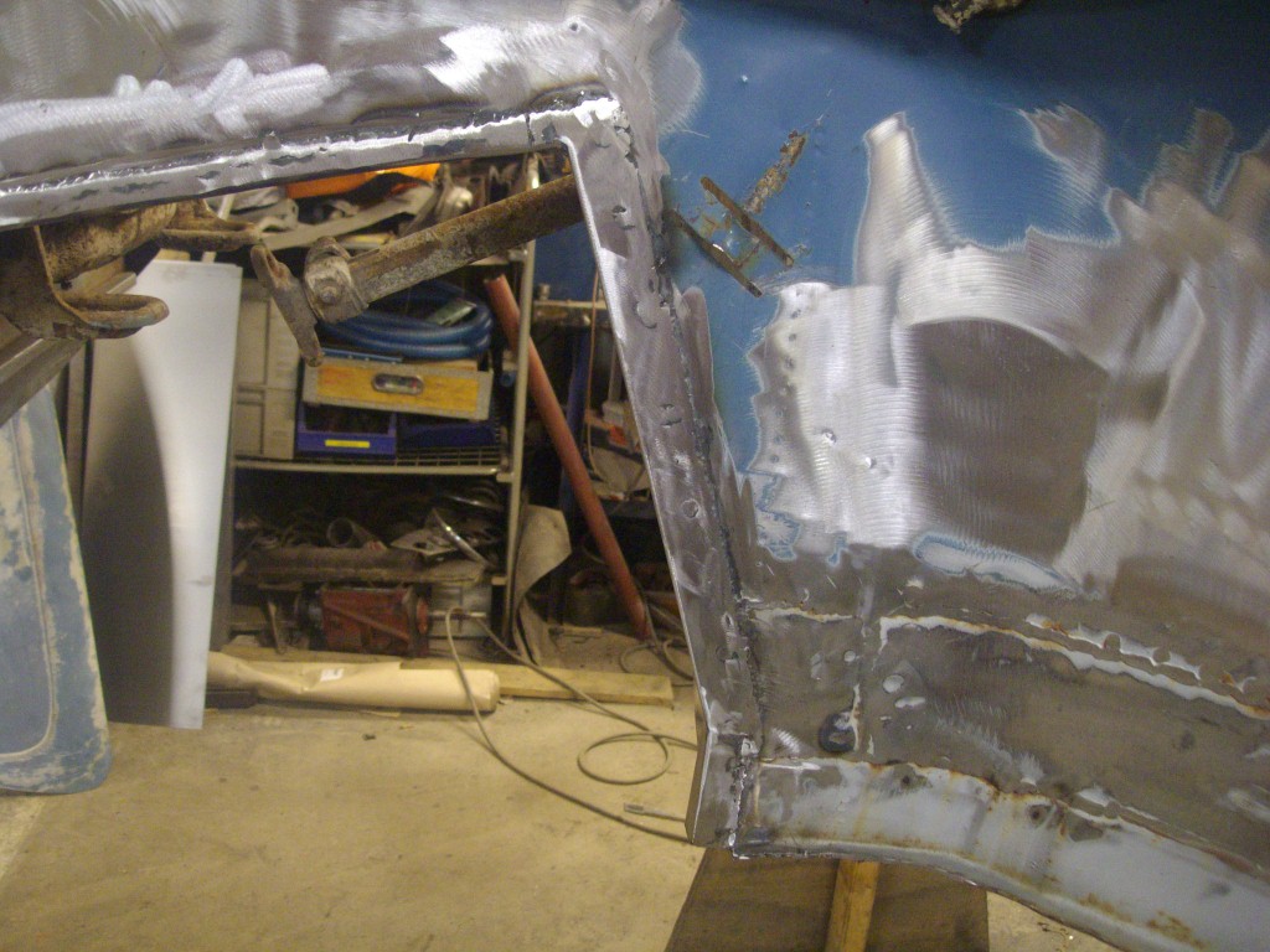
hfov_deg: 51.4
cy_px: 476
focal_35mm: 36
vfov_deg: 39.7
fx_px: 1321
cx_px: 635
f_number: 2.7
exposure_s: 1/13
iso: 320
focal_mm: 6
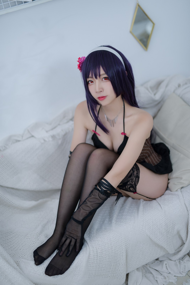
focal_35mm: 50
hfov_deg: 27.0
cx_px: 95
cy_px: 142
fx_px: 395
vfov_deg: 39.6
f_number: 1.4
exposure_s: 1/200
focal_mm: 50
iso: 100
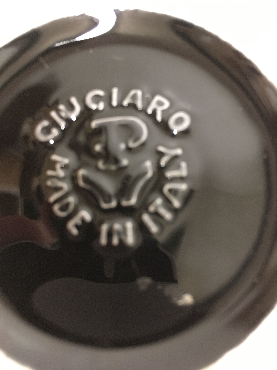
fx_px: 309
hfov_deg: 48.2
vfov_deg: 61.7
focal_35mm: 29
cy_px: 185
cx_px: 138
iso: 250
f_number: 2.2
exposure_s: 1/17
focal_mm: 4.15
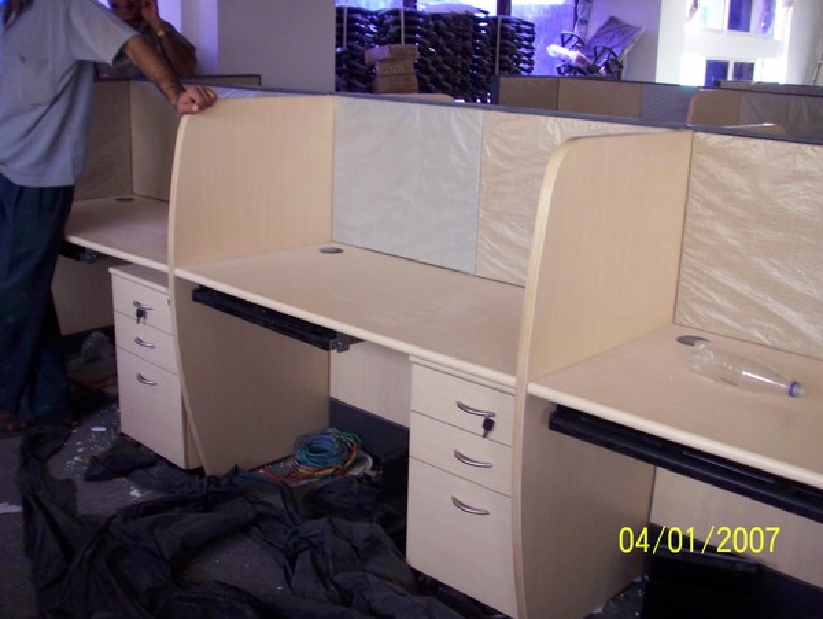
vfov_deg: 37.8
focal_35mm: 38
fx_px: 904
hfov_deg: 48.9
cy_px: 310
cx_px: 412
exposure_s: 1/8
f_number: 3.9
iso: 200
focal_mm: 6.3
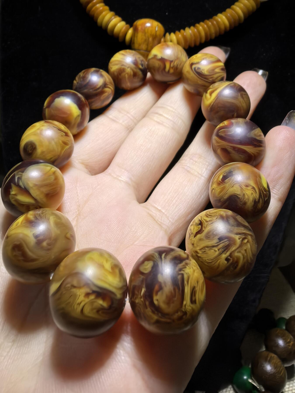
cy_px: 196
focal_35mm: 27
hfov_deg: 51.4
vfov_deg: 65.3
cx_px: 148
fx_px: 307
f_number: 2.2
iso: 100
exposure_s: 1/228
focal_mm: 1.95
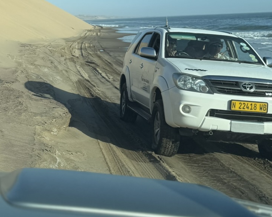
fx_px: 531
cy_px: 18
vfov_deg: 22.5
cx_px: 70
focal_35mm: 66
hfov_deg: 28.3
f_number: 1.78
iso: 80
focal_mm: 6.76
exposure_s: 1/4167
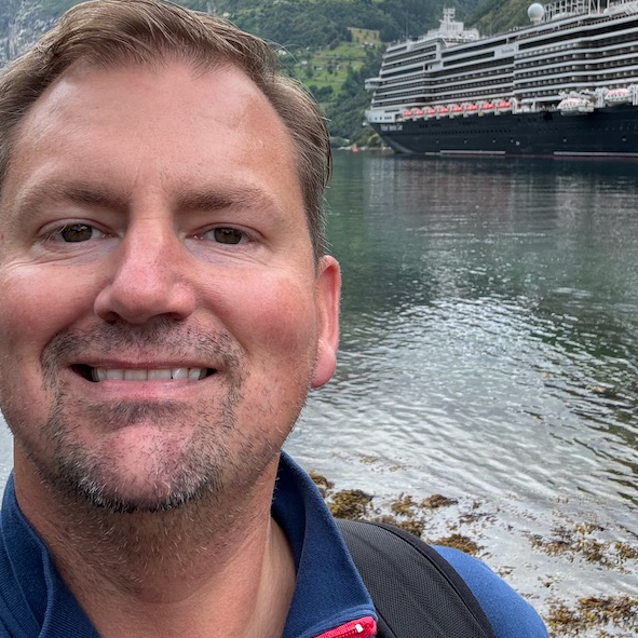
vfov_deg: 37.9
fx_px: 917
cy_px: 205
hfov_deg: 38.3
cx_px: 342
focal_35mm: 44
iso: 25
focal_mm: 2.69
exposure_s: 1/342
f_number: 1.9
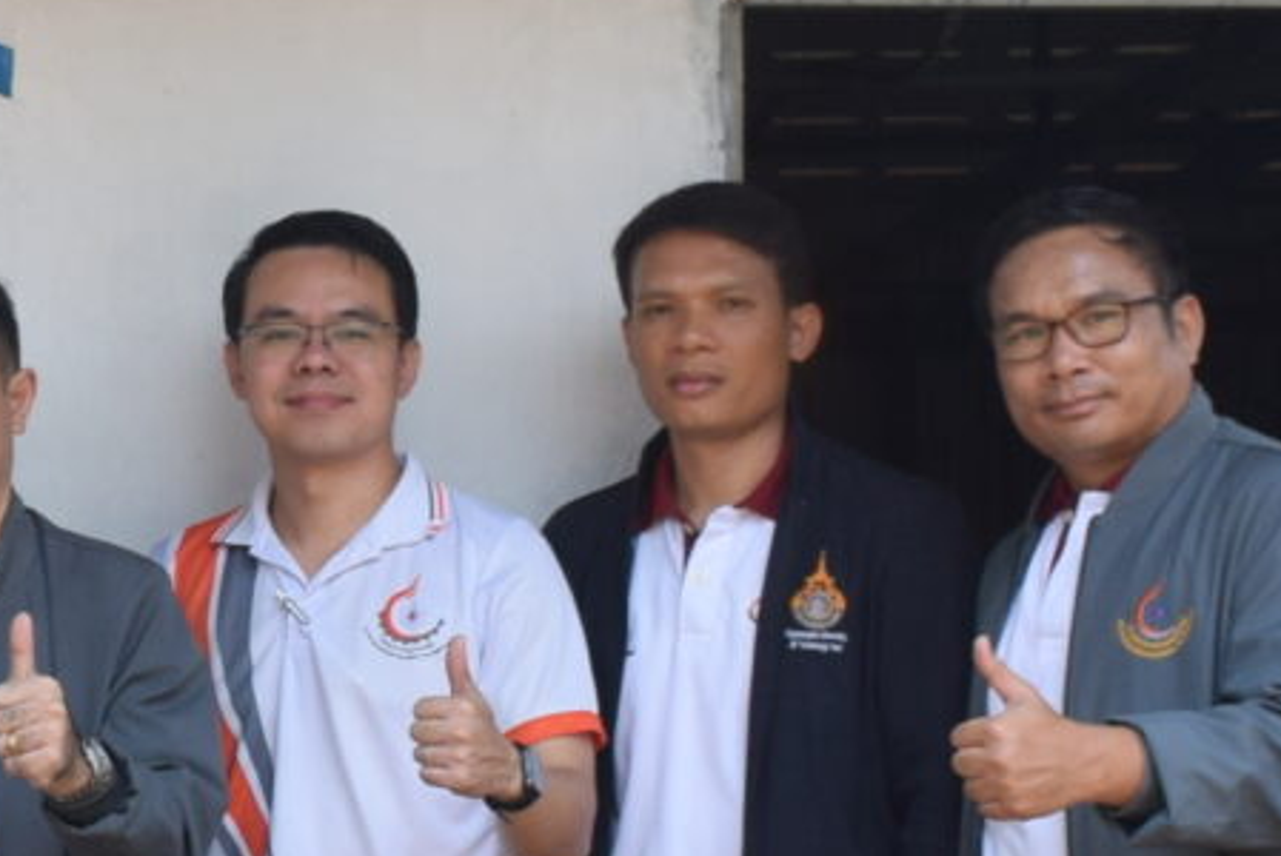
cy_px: 475
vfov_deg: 7.3
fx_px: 6694
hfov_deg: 10.8
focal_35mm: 188
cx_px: -88
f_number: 5.6
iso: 250
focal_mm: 22
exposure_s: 1/250
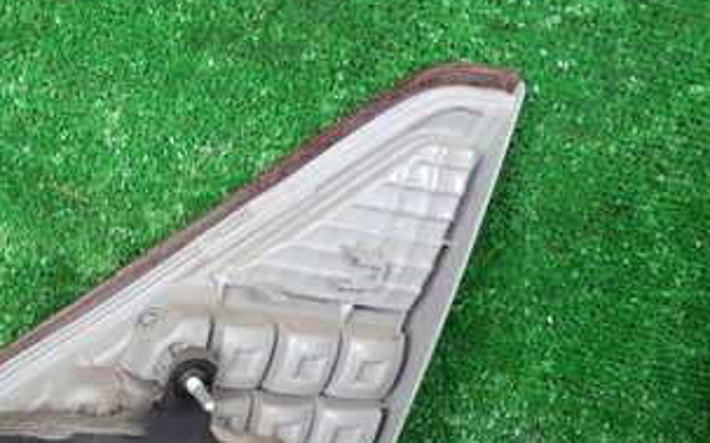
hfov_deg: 30.3
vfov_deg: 20.4
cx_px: 9
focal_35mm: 63
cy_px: 345
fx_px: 1218
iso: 160
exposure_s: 1/60
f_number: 2.3
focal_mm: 5.4
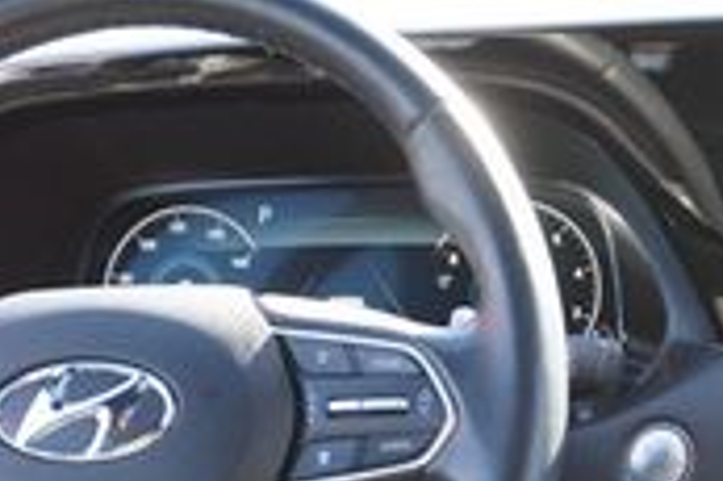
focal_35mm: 122
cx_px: 531
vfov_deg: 11.0
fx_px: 2448
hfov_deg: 16.7
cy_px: 619
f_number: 4
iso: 250
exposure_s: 1/60
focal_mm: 22
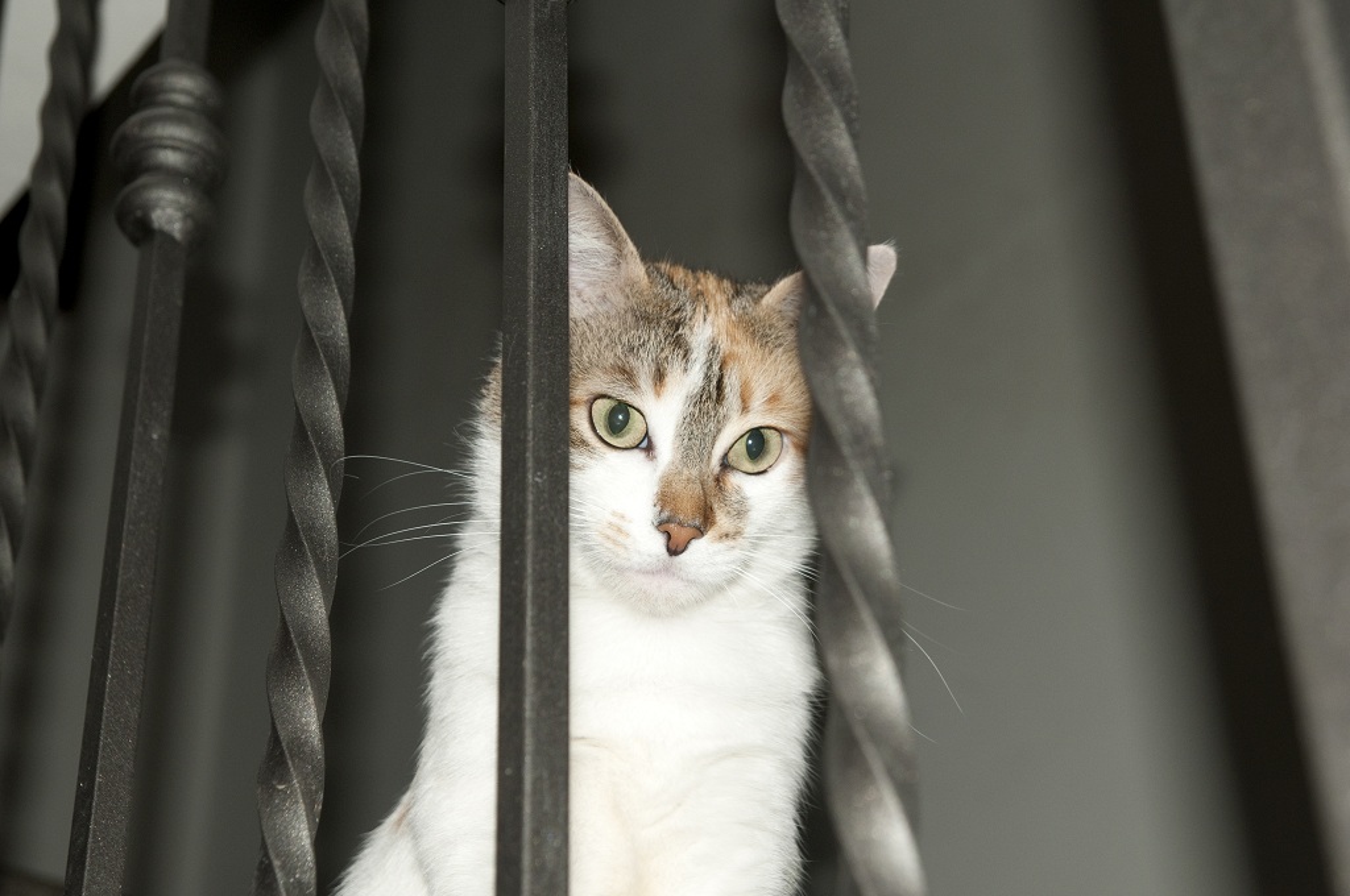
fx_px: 1798
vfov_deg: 28.0
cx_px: 675
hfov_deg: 41.2
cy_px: 448
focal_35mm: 48
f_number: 6.3
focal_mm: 32
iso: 250
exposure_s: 1/125
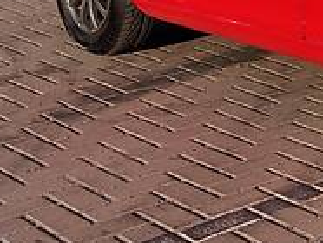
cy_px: -146
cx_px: 556
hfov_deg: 15.0
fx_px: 1084
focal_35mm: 116
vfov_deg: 12.1
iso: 50
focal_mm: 6.7
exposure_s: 1/4854
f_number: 1.9
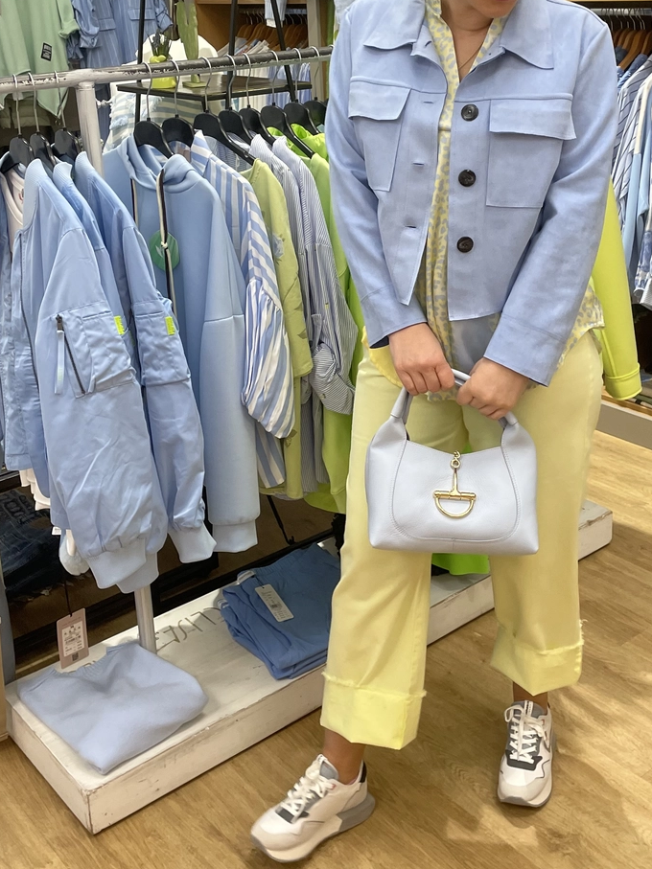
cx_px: 350
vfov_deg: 43.3
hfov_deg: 33.6
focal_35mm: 43
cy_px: 298
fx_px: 1080
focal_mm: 4.2
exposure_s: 1/100
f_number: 1.6
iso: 125
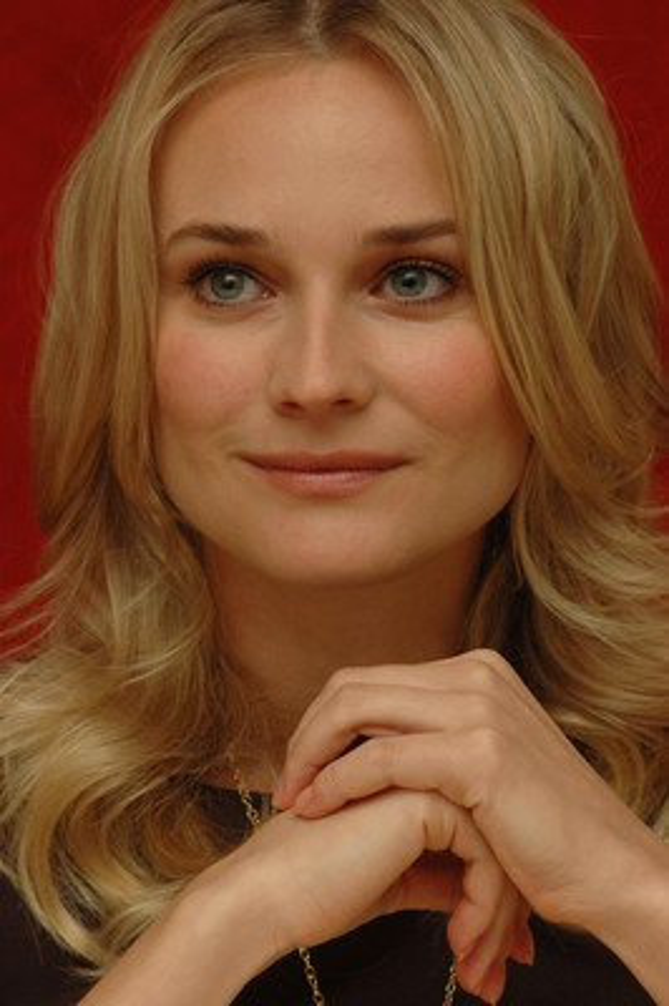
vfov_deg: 8.9
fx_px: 6492
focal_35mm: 232
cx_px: 334
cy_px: 503
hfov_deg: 5.9
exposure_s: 1/400
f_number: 11
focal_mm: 155
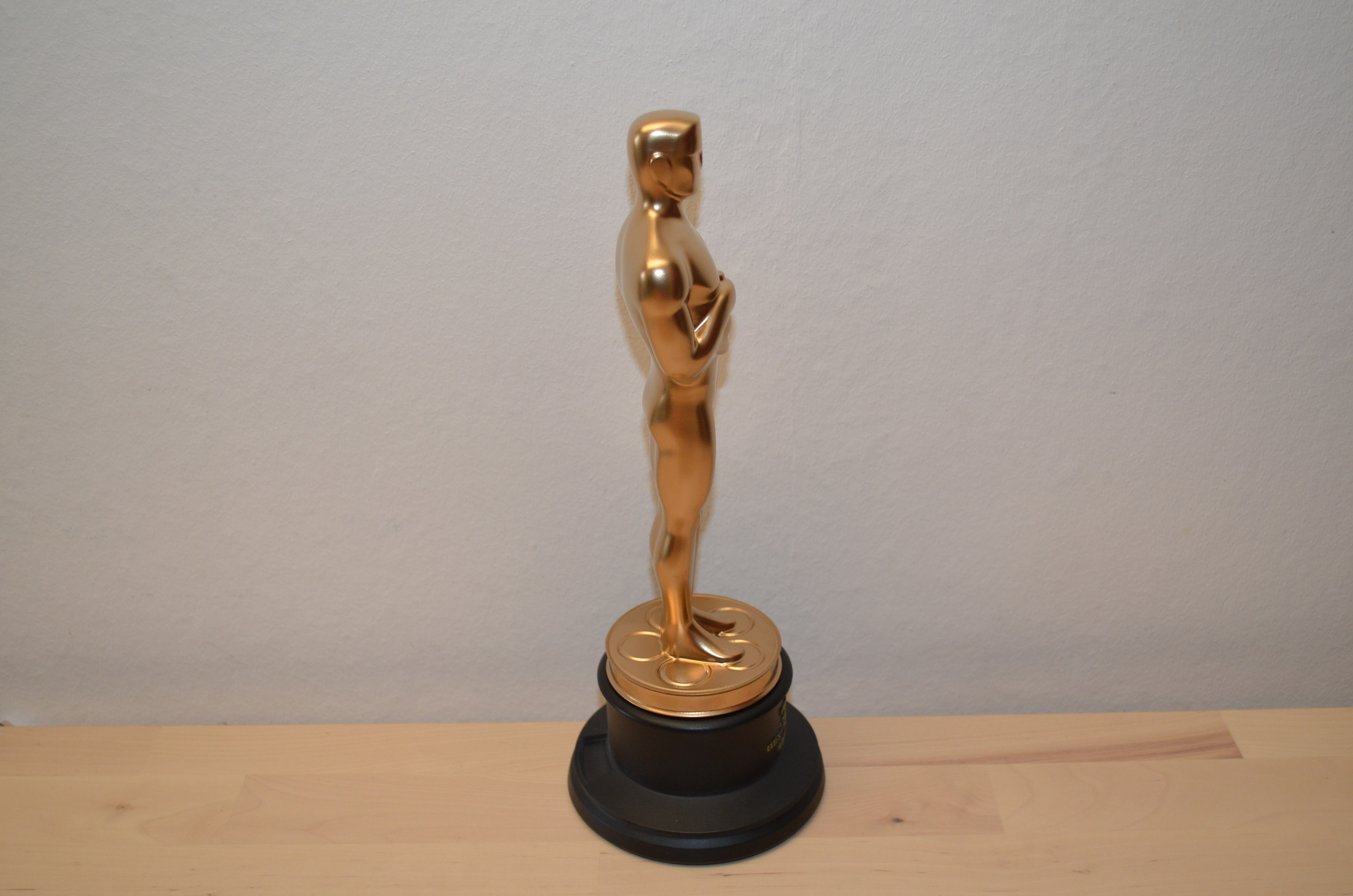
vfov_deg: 34.1
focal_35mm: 39
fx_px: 1463
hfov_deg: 49.6
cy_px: 448
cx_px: 676
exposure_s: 1/60
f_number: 4.2
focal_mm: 26
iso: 800
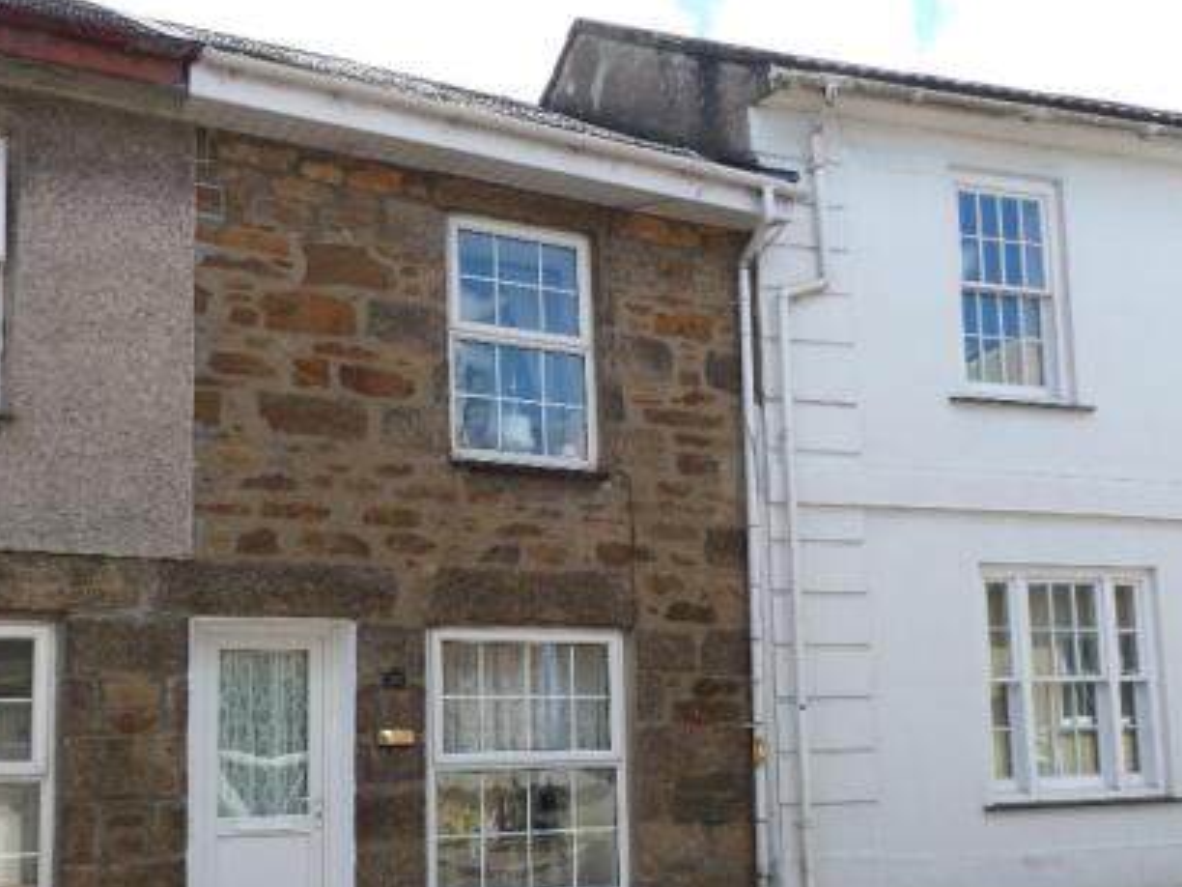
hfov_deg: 46.8
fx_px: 1366
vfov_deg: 35.7
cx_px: 575
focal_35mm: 40
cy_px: 578
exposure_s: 1/250
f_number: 4
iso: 80
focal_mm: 5
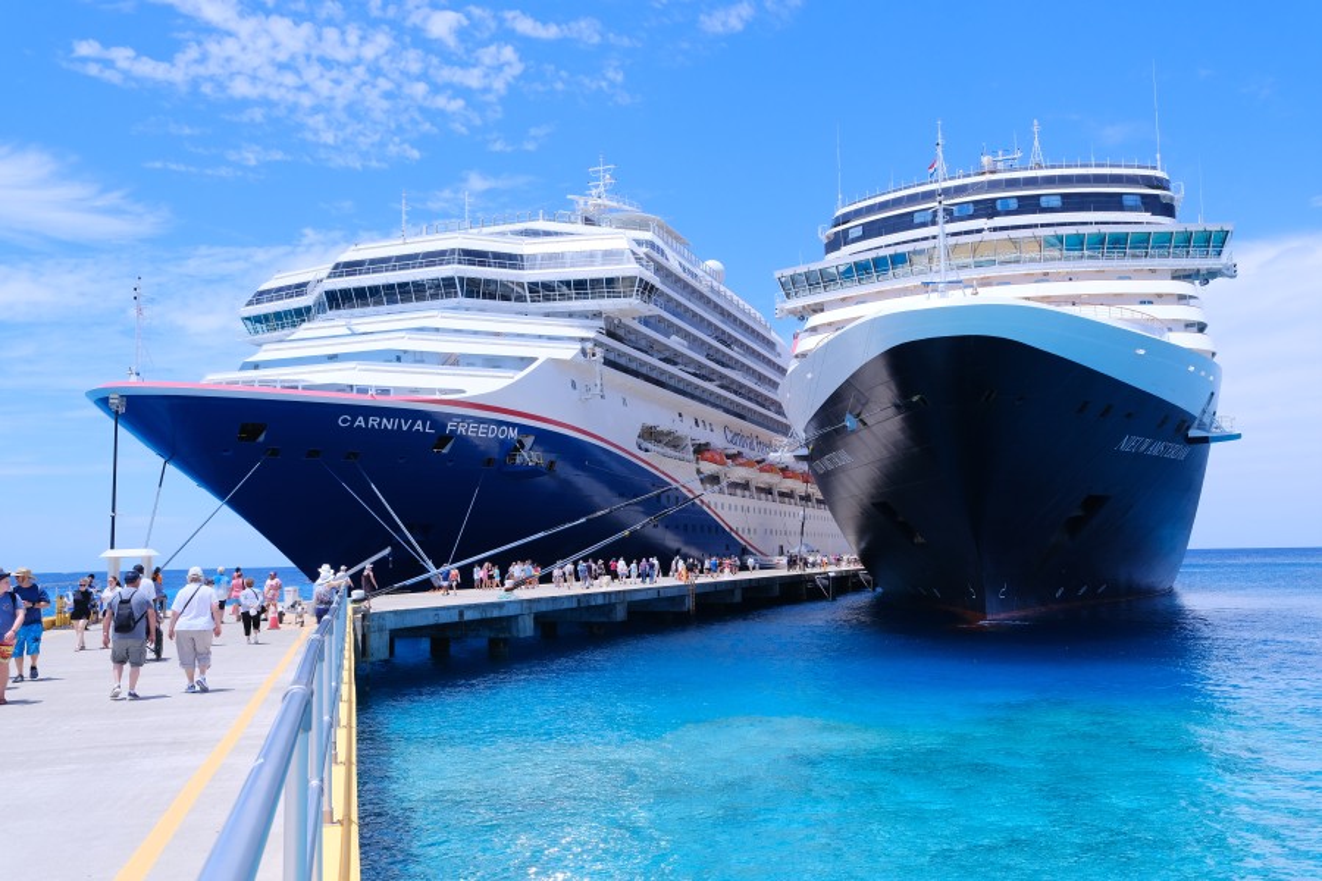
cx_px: 661
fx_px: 1065
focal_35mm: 29
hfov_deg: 63.7
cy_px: 440
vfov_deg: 45.0
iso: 640
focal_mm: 19.3
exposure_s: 1/1000
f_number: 8
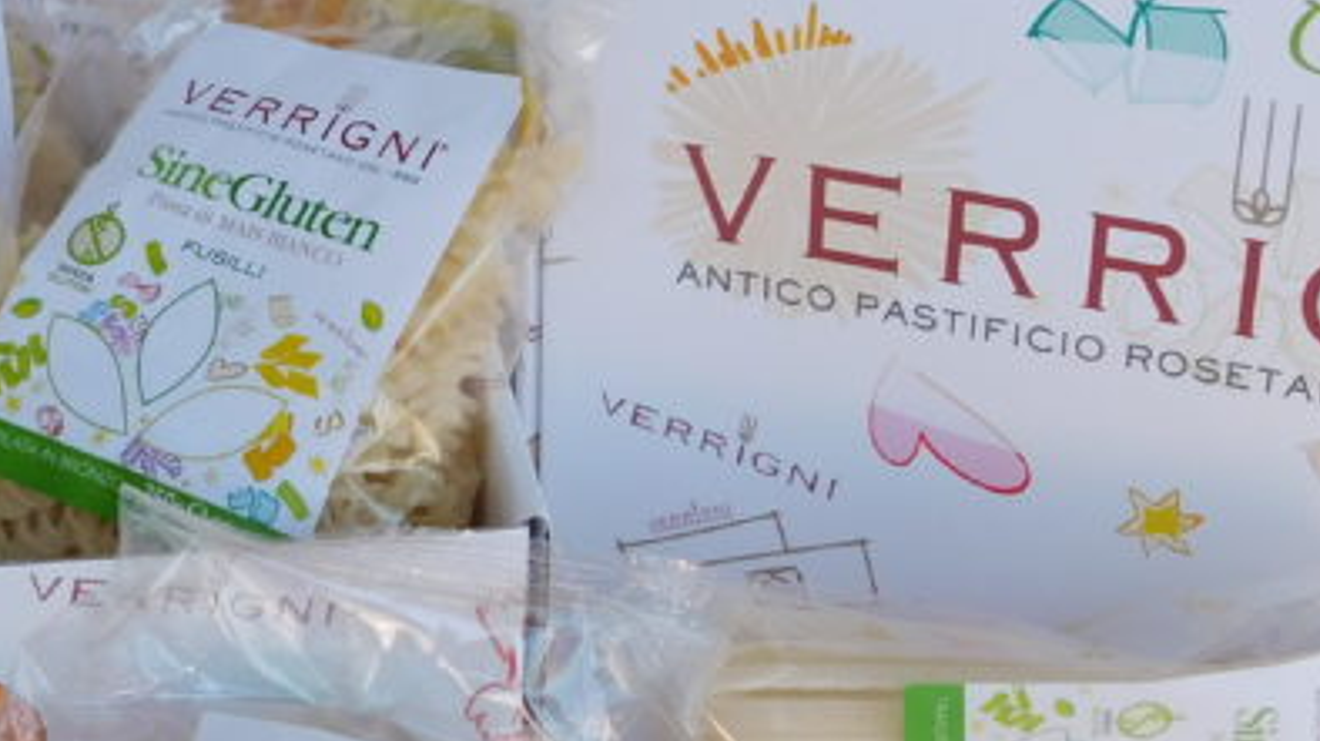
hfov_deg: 24.9
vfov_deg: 14.2
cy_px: 211
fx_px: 2973
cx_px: 422
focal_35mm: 85
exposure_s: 1/160
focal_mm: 5.3
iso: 125
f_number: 3.2
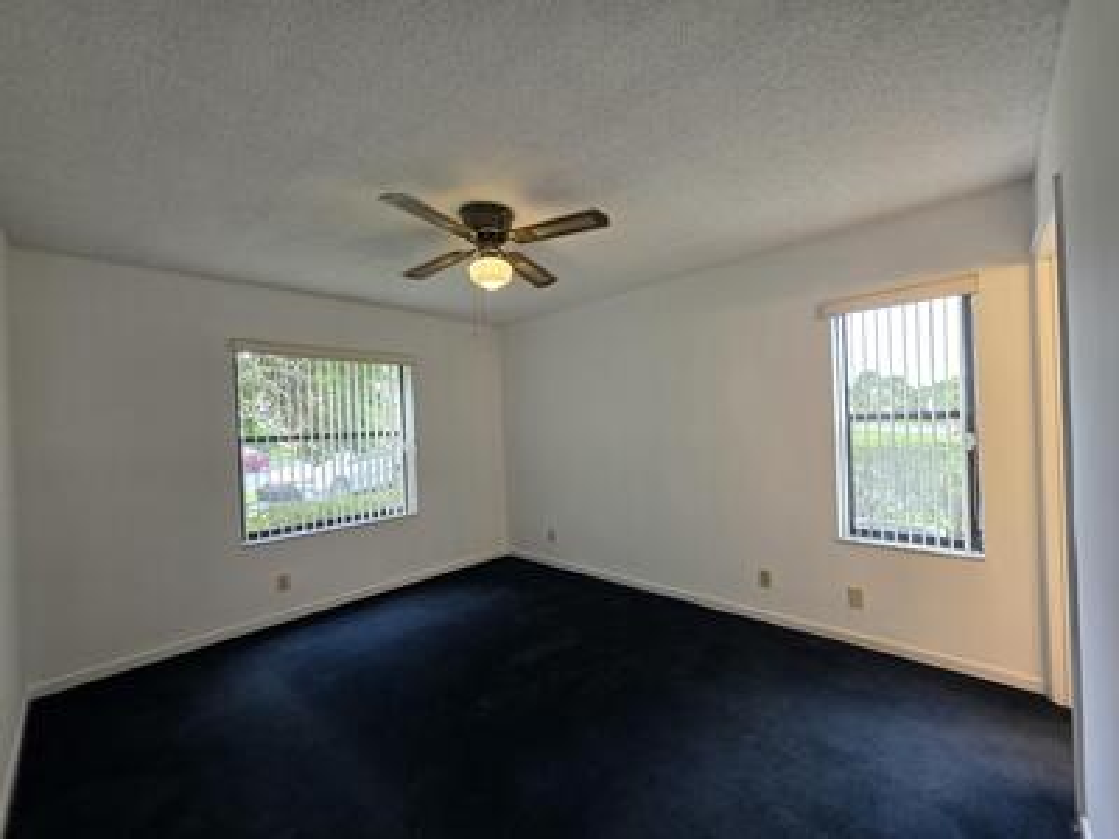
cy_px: 420
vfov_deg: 89.9
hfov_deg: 106.2
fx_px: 420
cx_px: 560
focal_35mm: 13
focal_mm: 2.2
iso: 100
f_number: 1.9
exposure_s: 1/120
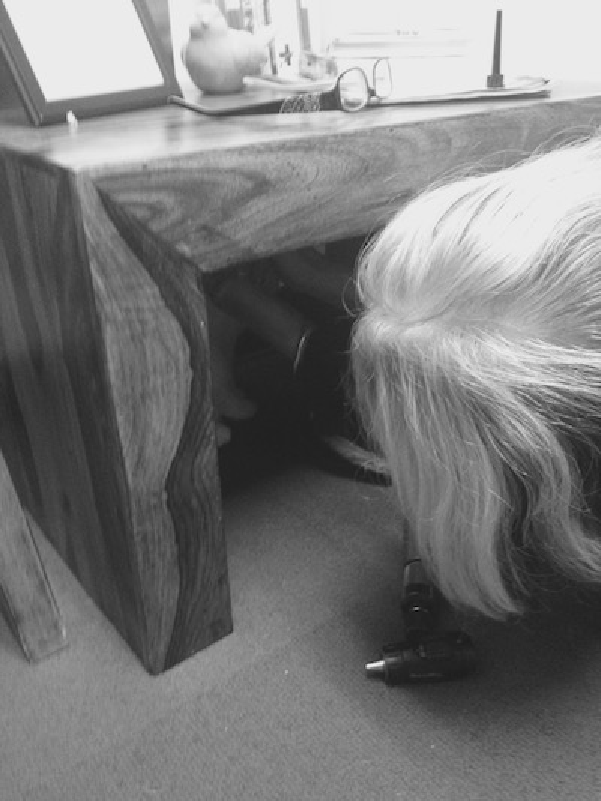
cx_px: 300
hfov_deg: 43.0
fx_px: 764
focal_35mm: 33
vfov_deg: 55.3
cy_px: 400
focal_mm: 4.12
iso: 320
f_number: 2.4
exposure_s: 1/20
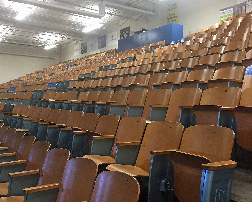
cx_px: 129
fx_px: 276
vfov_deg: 40.1
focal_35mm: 37
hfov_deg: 49.1
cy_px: 107
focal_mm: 4.15
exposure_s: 1/15
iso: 250
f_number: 2.2
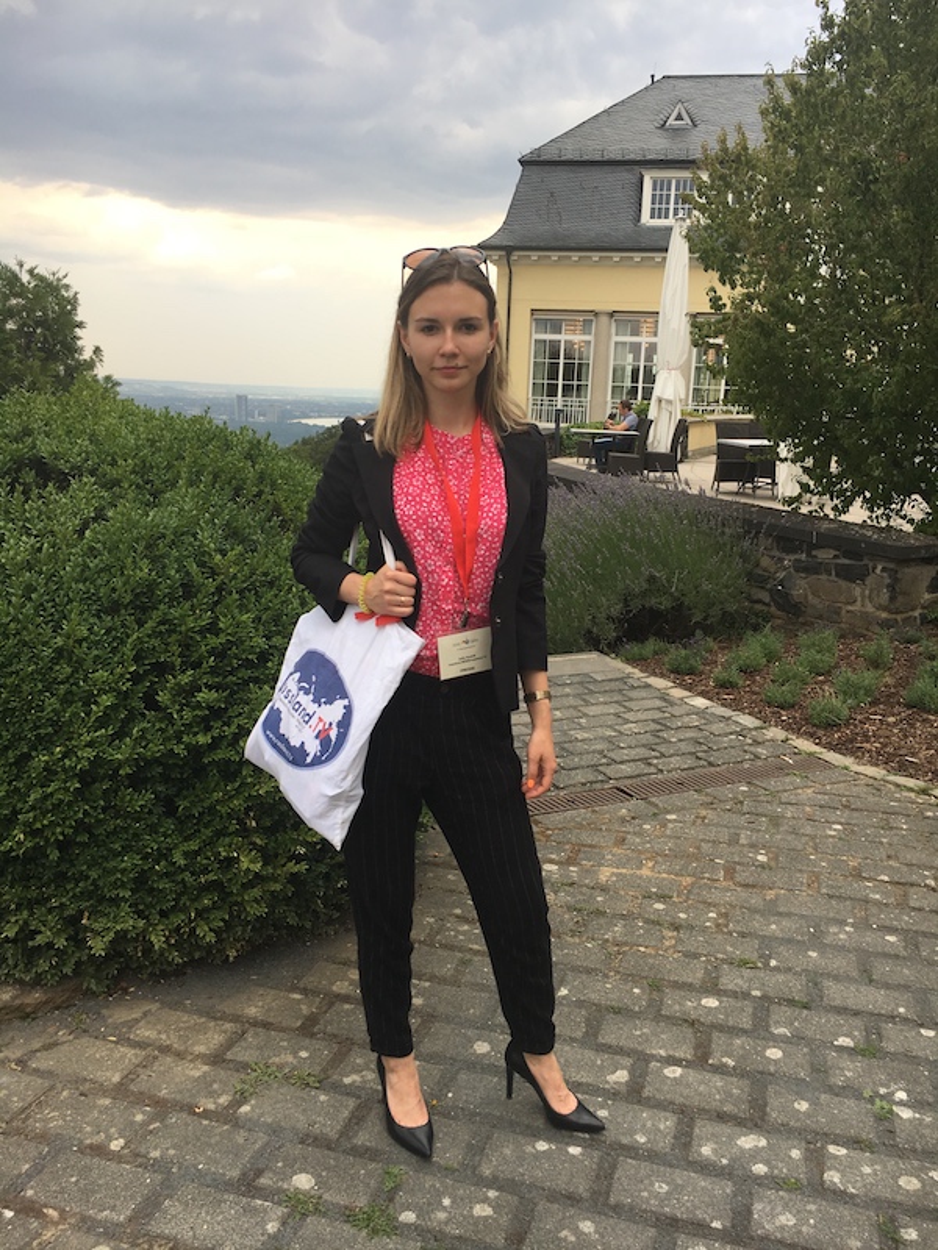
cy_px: 625
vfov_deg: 61.7
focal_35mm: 29
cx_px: 469
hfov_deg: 48.2
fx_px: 1048
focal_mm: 4.15
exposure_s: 1/394
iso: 25
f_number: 2.2
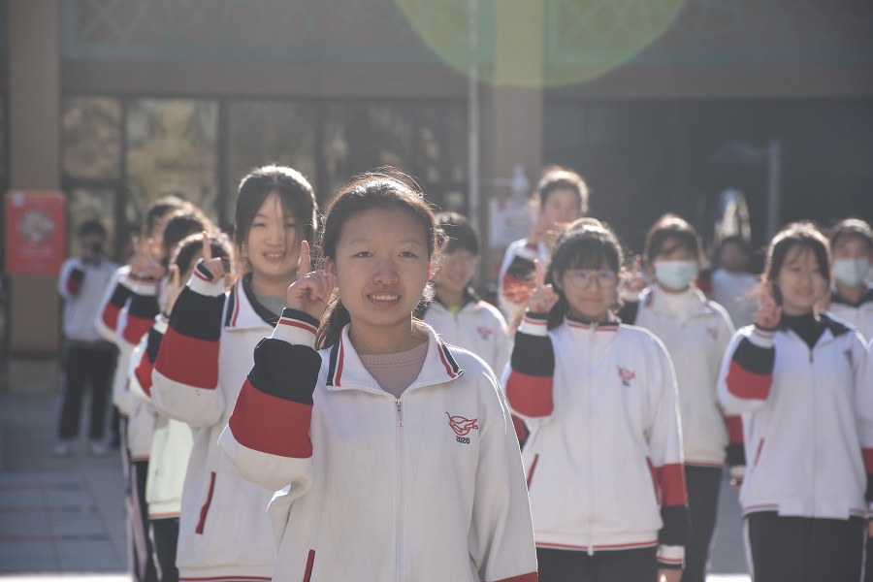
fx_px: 4728
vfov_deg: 7.0
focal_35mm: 195
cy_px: 291
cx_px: 436
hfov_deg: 10.5
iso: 280
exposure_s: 1/500
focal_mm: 130
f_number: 8
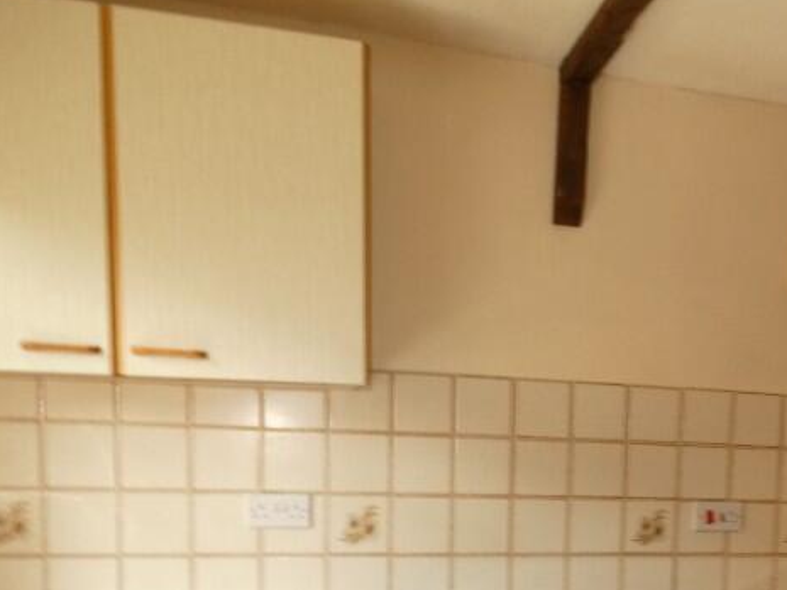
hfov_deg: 40.9
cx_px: 643
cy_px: 575
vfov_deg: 30.8
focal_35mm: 44
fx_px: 1001
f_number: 2.8
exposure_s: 1/25
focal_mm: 3.6
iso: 80
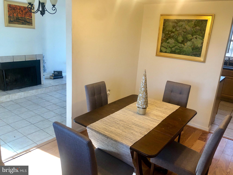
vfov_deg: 49.7
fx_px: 188
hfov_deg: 63.4
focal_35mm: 28
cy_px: 88
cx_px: 116
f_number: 1.8
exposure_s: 1/30
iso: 32
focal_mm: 4
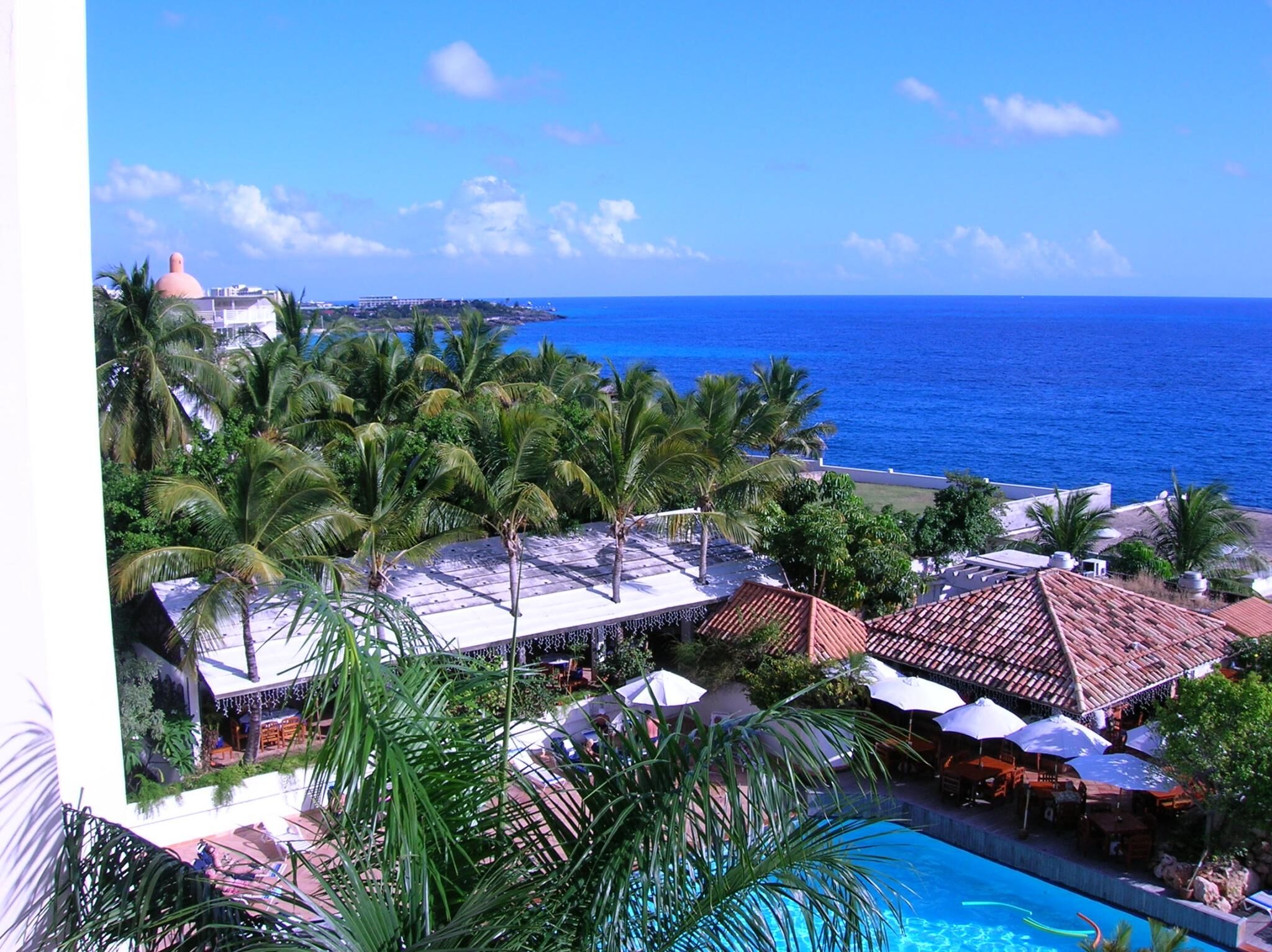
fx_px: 1248
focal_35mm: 34
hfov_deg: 54.0
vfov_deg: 41.7
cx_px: 636
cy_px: 476
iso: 50
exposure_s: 1/382
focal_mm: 5.7
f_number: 4.9
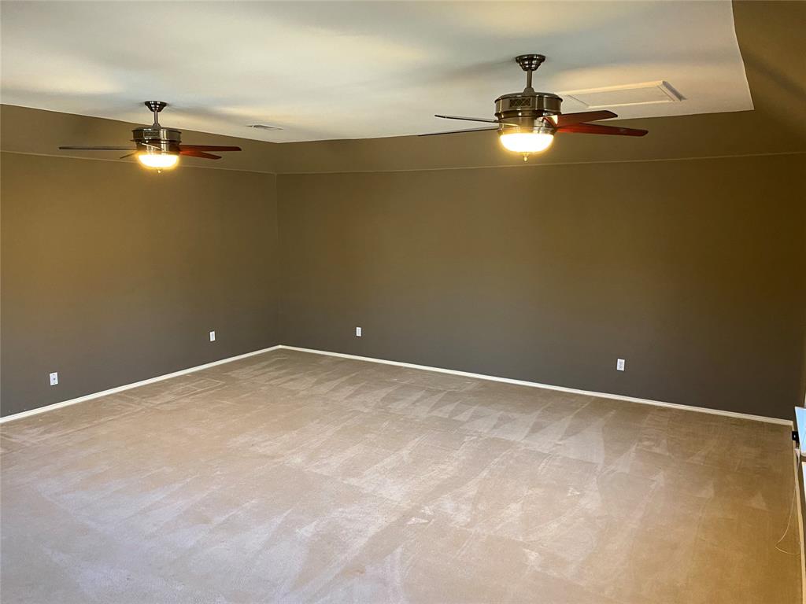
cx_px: 403
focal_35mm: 26
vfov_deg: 53.1
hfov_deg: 67.3
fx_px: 605
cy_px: 302
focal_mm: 4.25
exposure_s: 1/40
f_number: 1.8
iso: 400
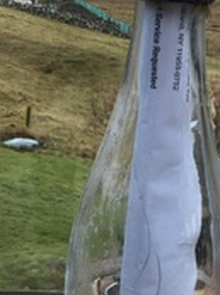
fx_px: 748
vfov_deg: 21.9
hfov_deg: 16.5
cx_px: 188
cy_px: 246
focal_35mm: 88
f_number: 2.4
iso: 32
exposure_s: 1/100
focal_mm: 3.3
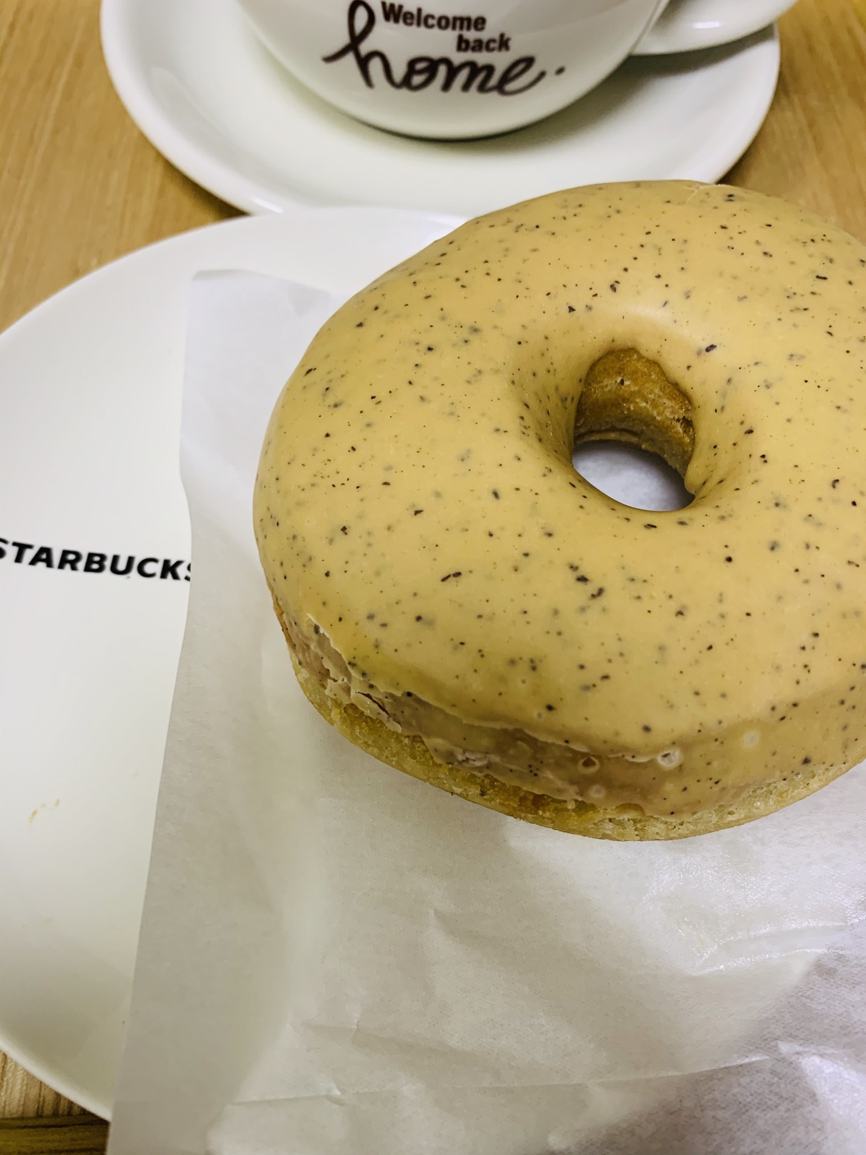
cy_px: 578
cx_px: 433
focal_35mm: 26
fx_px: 867
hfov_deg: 53.1
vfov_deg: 67.3
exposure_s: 1/50
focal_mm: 4.25
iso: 125
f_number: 1.8
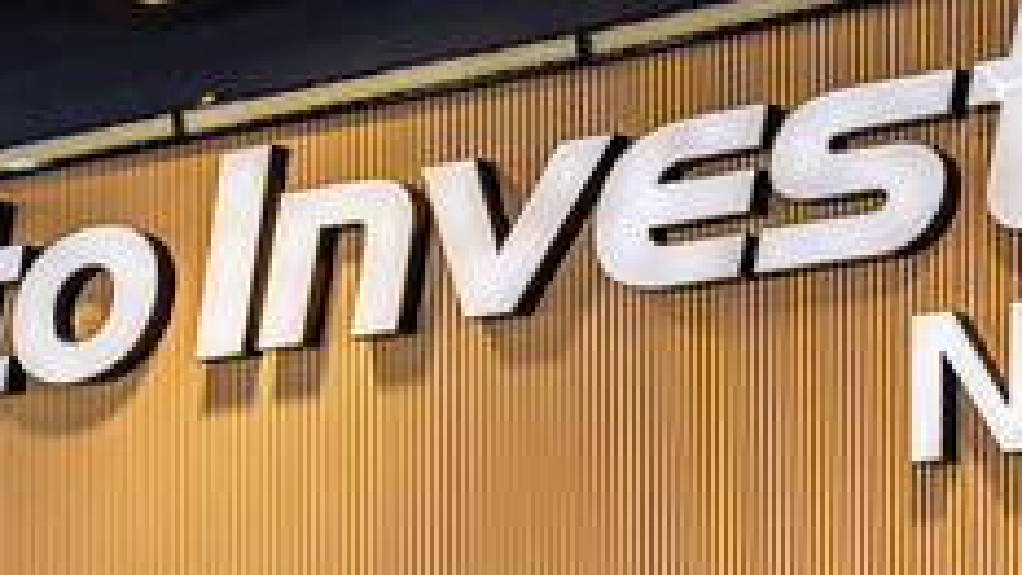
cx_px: -502
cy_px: 1146
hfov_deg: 15.4
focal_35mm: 129
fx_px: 3495
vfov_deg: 8.9
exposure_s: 1/200
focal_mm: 28
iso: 250
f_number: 3.5
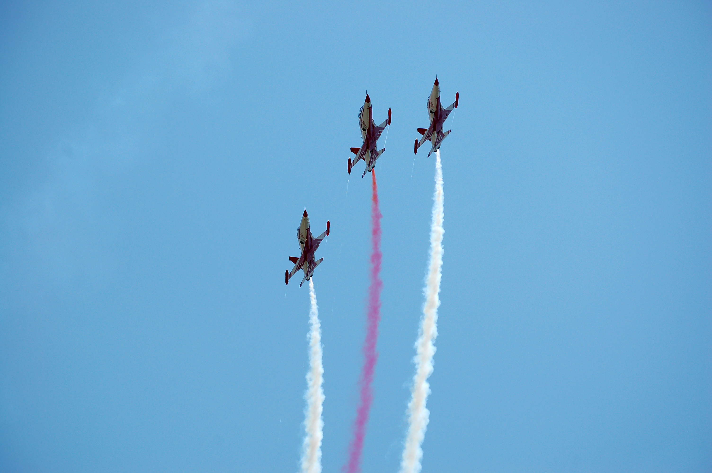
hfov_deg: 15.2
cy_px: 236
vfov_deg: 10.1
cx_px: 356
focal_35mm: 135
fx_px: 2668
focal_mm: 90
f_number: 7.1
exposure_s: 1/1600
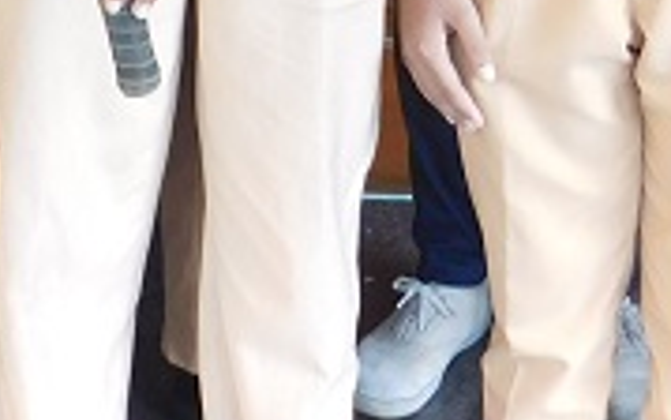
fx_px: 1994
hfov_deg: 19.1
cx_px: 277
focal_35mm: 109
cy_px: -495
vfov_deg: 10.7
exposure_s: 1/50
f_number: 3
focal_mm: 4
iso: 125
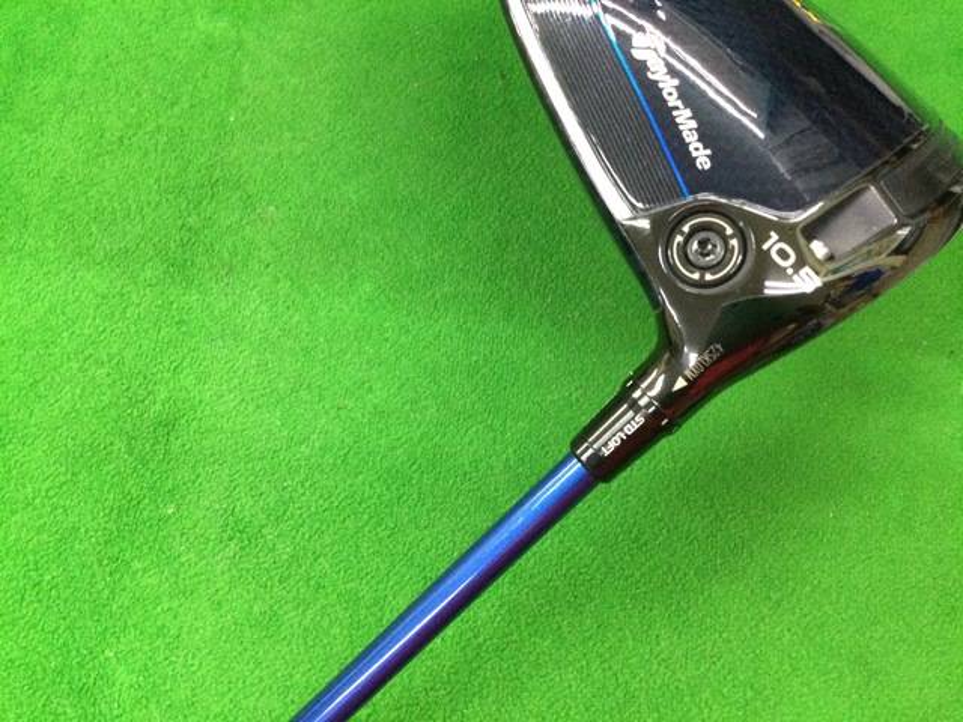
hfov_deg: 58.4
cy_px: 361
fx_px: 862
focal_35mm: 31
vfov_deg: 45.4
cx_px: 482
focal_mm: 3.3
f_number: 2.4
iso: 200
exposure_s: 1/30
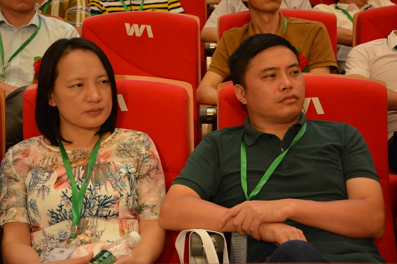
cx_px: 198
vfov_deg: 17.5
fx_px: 860
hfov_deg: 26.0
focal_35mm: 78
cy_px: 132
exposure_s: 1/30
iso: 1600
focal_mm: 52
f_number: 5
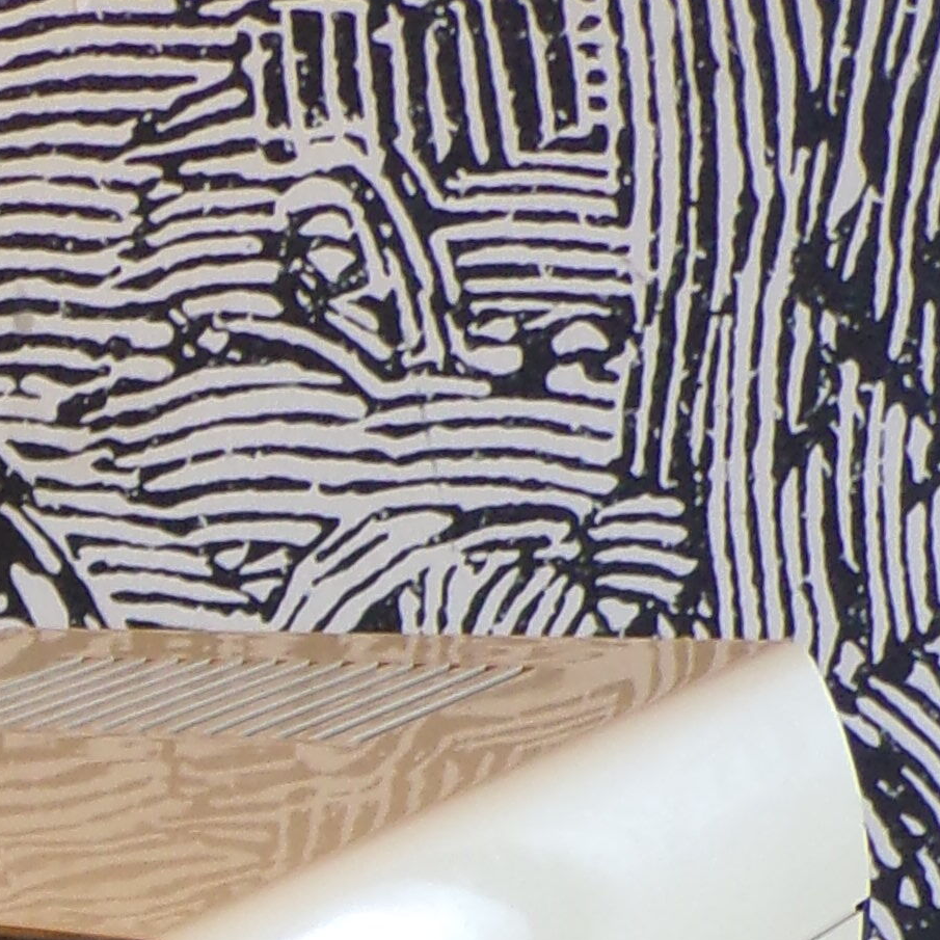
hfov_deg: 15.4
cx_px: -256
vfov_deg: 14.6
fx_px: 3318
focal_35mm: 108
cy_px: 1543
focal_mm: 4.3
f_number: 3
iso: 147
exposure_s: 1/34
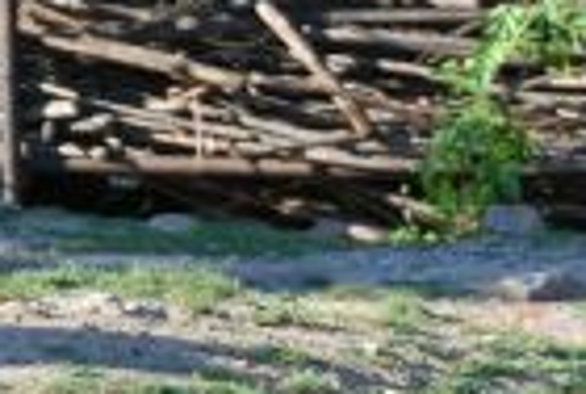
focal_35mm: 598
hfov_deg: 3.4
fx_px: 9755
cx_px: 1394
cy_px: 411
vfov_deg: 2.3
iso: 200
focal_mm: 70
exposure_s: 1/200
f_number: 5.6
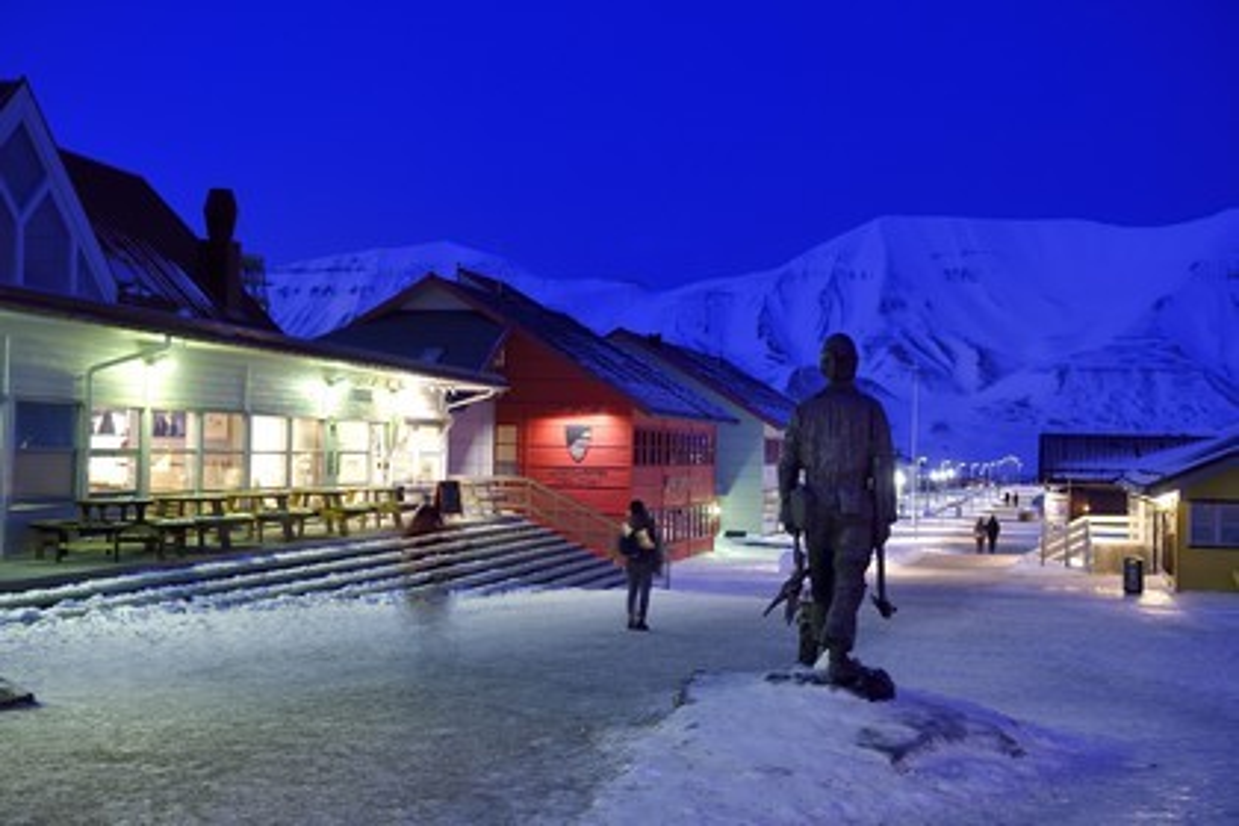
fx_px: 1652
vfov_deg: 28.1
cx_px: 620
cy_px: 413
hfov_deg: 41.1
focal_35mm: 48
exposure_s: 1
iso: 400
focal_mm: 48
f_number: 5.6
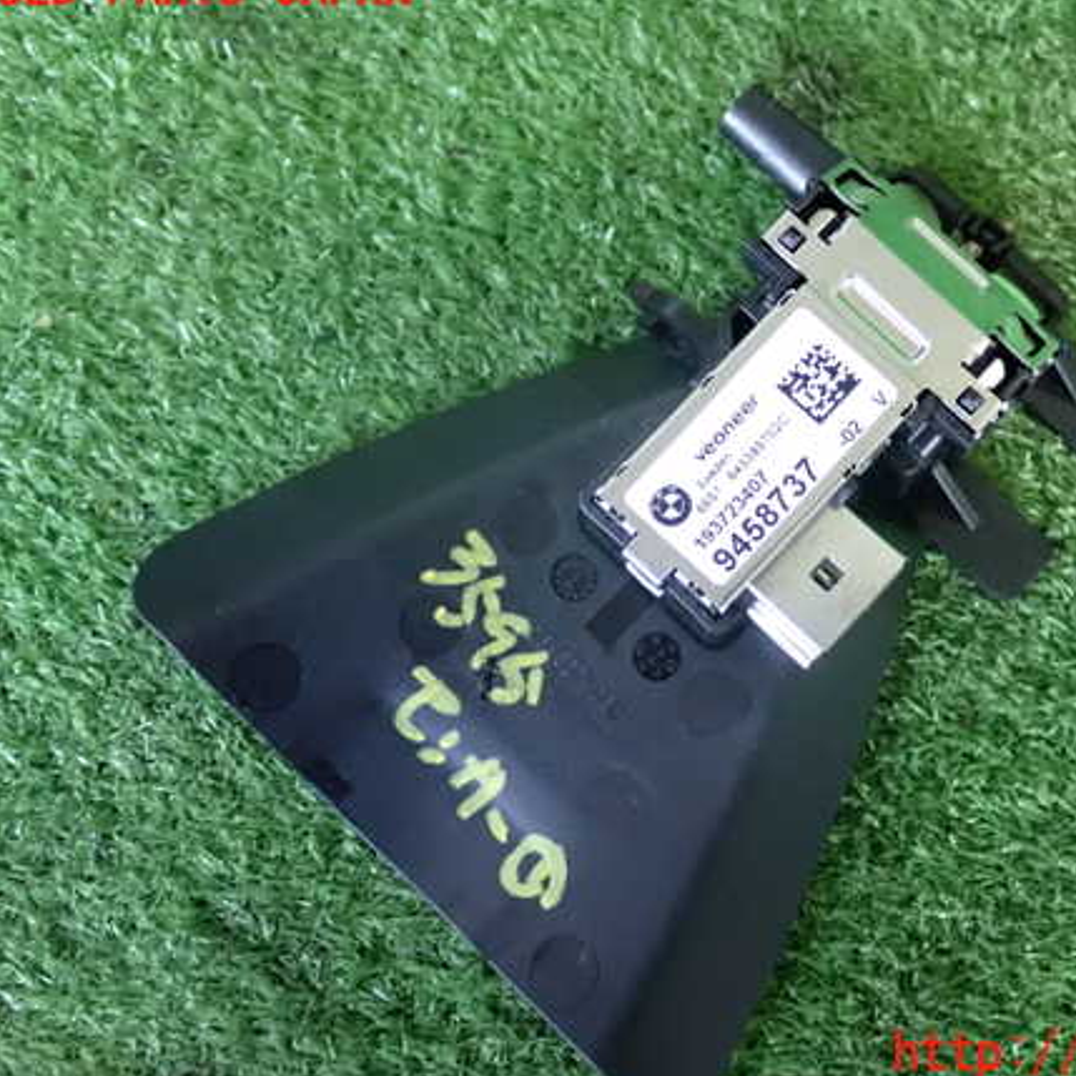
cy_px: 522
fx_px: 1653
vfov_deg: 36.1
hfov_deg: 35.7
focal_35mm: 47
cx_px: 707
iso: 1600
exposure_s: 1/100
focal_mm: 6.83
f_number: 2.7
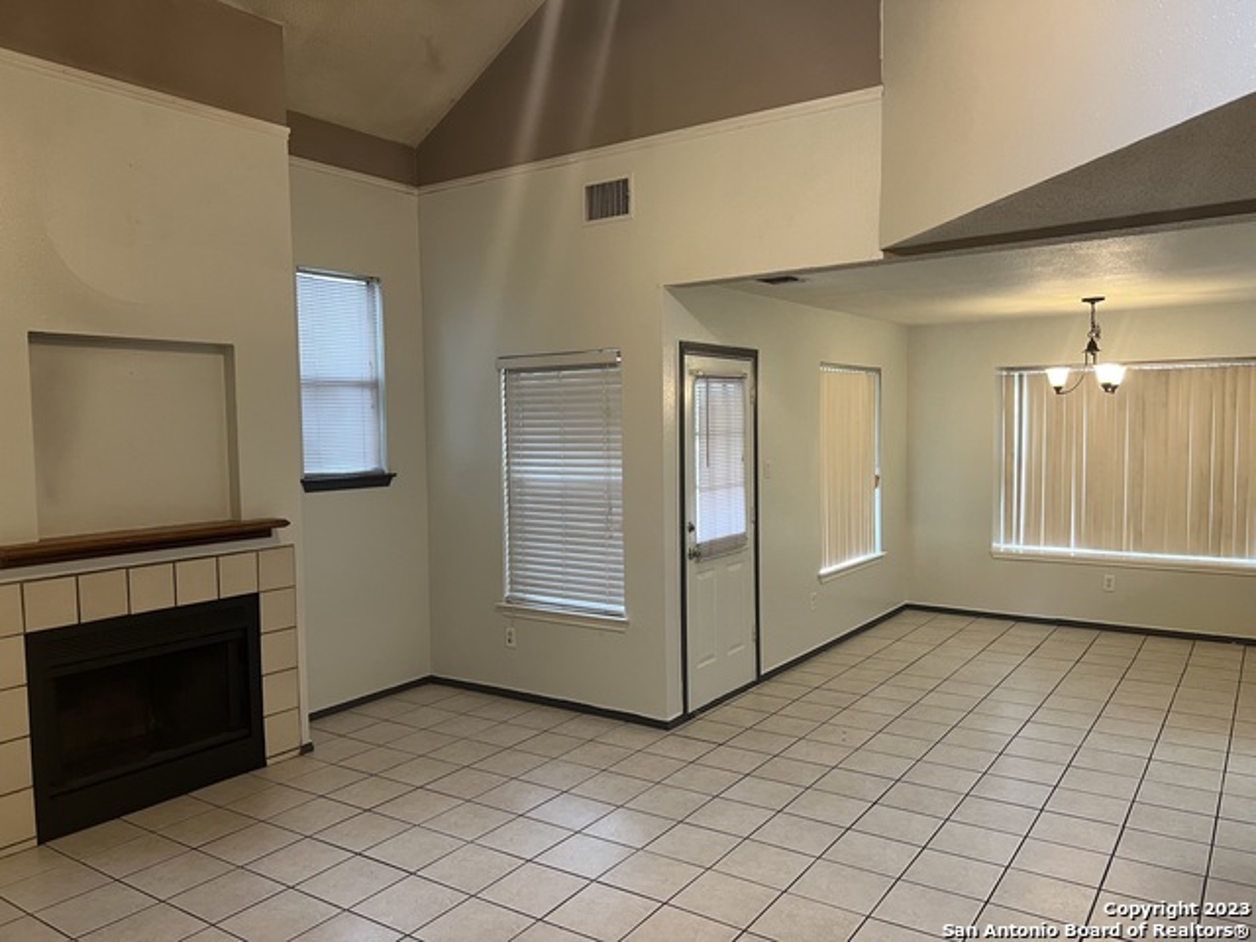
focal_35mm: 26
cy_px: 471
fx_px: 943
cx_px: 628
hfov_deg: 67.3
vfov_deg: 53.1
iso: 160
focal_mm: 5.7
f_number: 1.5
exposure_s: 1/60
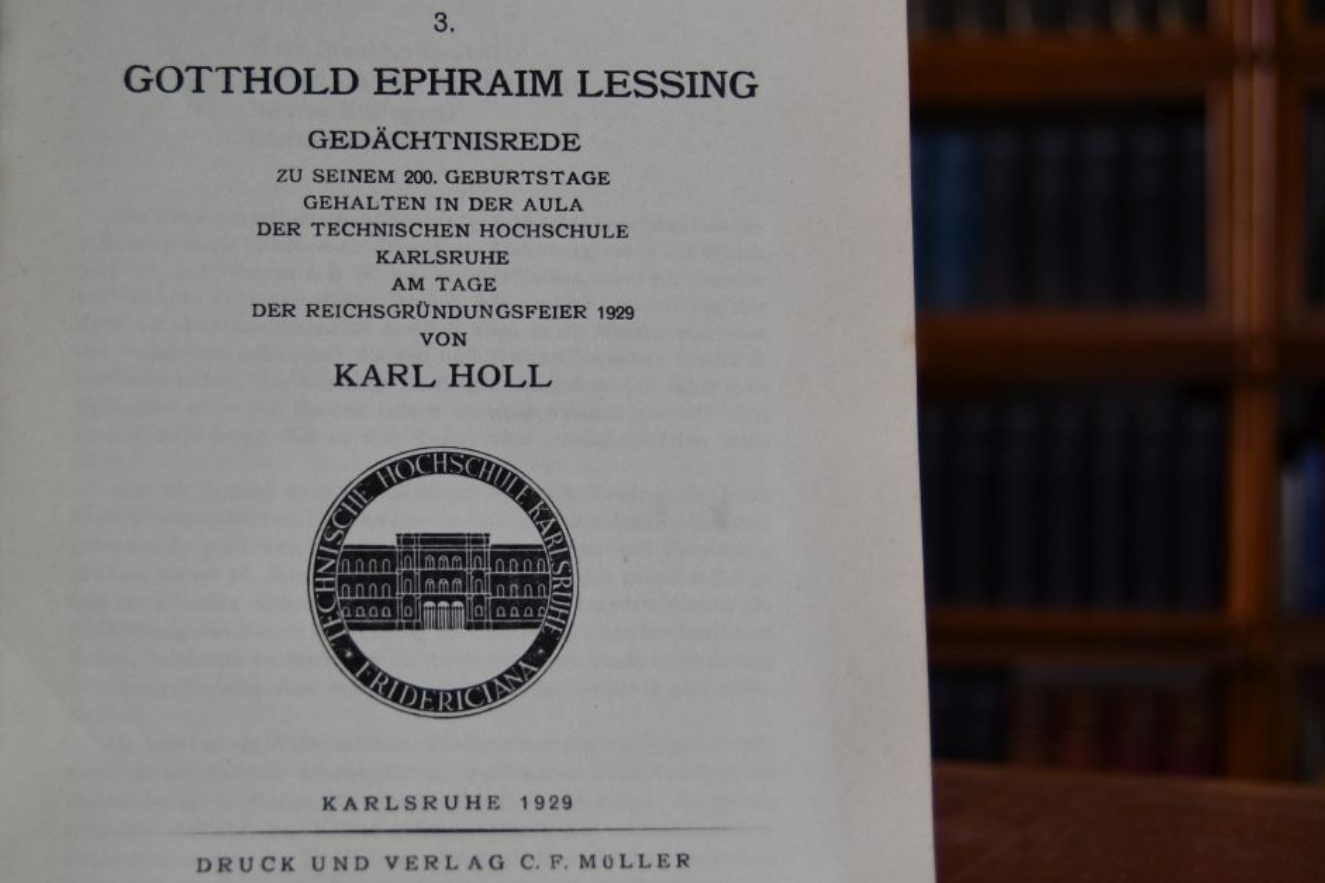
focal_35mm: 58
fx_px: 2134
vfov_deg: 23.4
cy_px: 450
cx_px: 449
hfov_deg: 34.2
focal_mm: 26
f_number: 4
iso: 800
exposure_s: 1/250
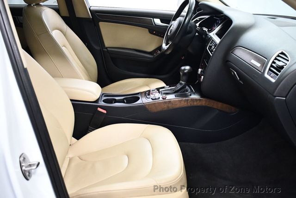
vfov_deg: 36.9
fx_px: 296
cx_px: 148
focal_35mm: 36
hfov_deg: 53.1
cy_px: 99
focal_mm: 18
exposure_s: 1/100
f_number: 3.5
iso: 3200
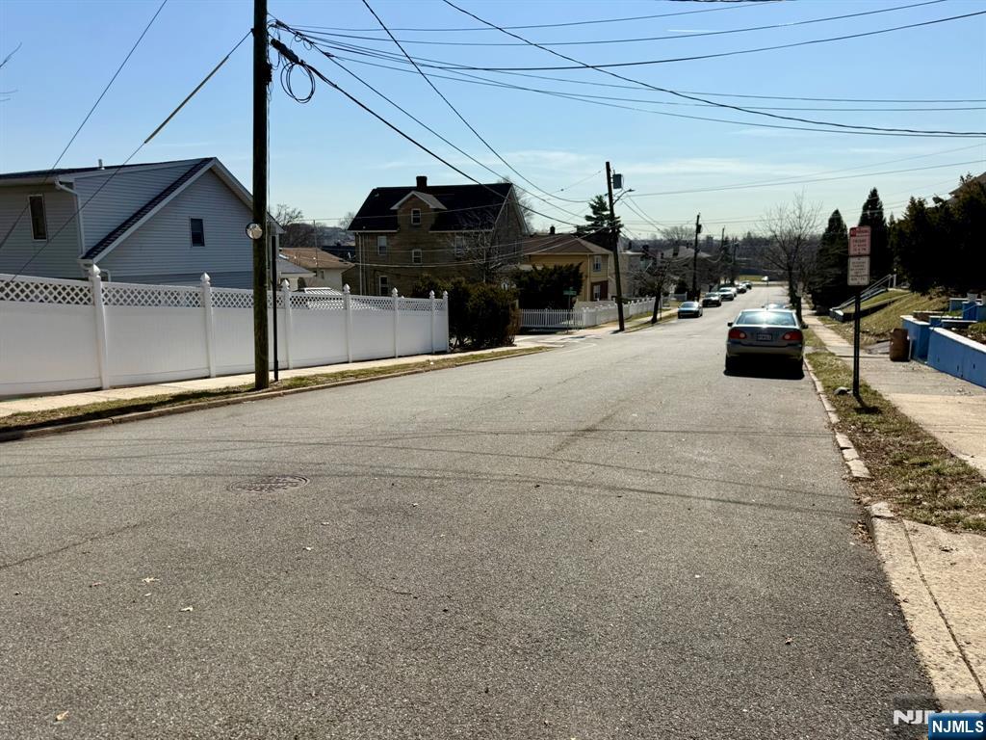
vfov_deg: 56.8
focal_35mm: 24
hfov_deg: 71.6
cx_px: 493
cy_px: 370
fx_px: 684
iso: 80
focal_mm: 6.76
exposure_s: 1/9091
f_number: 1.78
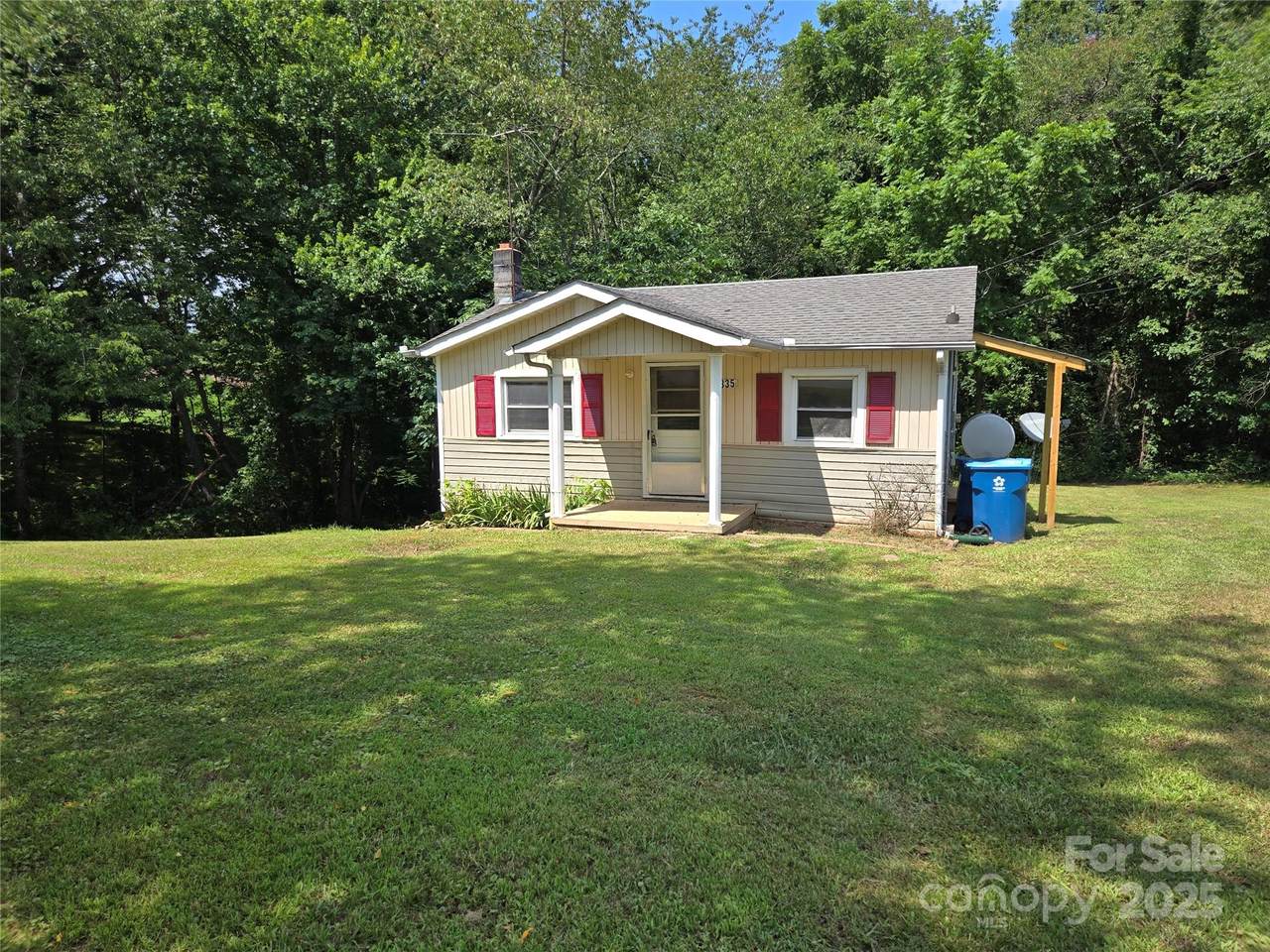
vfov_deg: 58.9
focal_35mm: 23
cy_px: 476
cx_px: 635
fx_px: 844
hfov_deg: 73.9
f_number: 1.8
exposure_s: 1/1002
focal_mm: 5.4
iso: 25
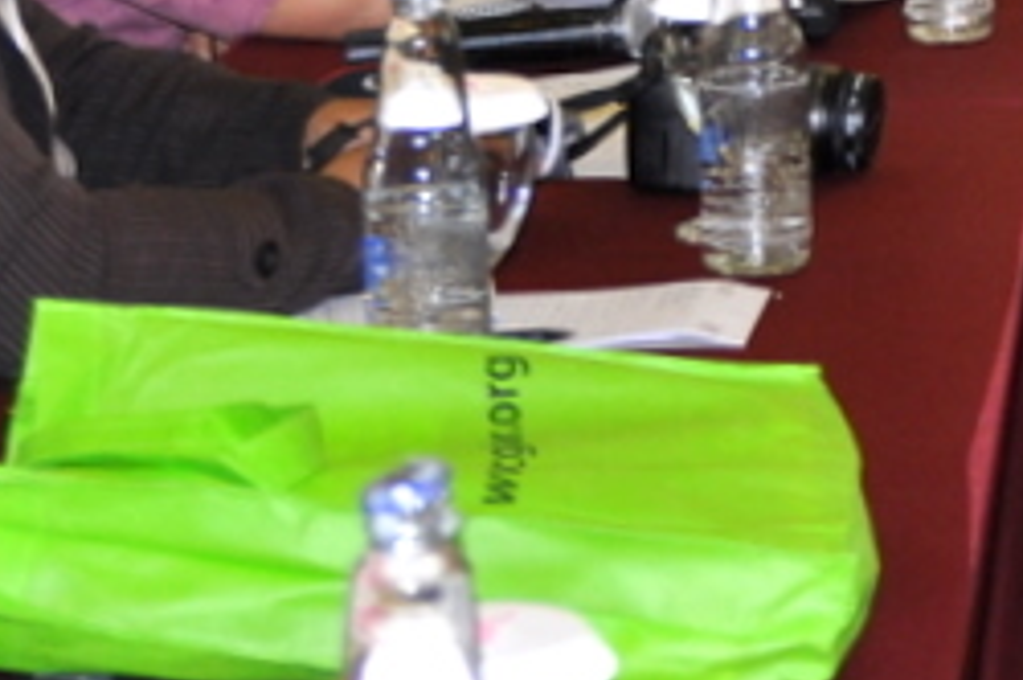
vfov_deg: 8.1
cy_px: -688
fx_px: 4541
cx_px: 1575
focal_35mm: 160
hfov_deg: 12.2
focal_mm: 26
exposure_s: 1/60
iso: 400
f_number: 2.8
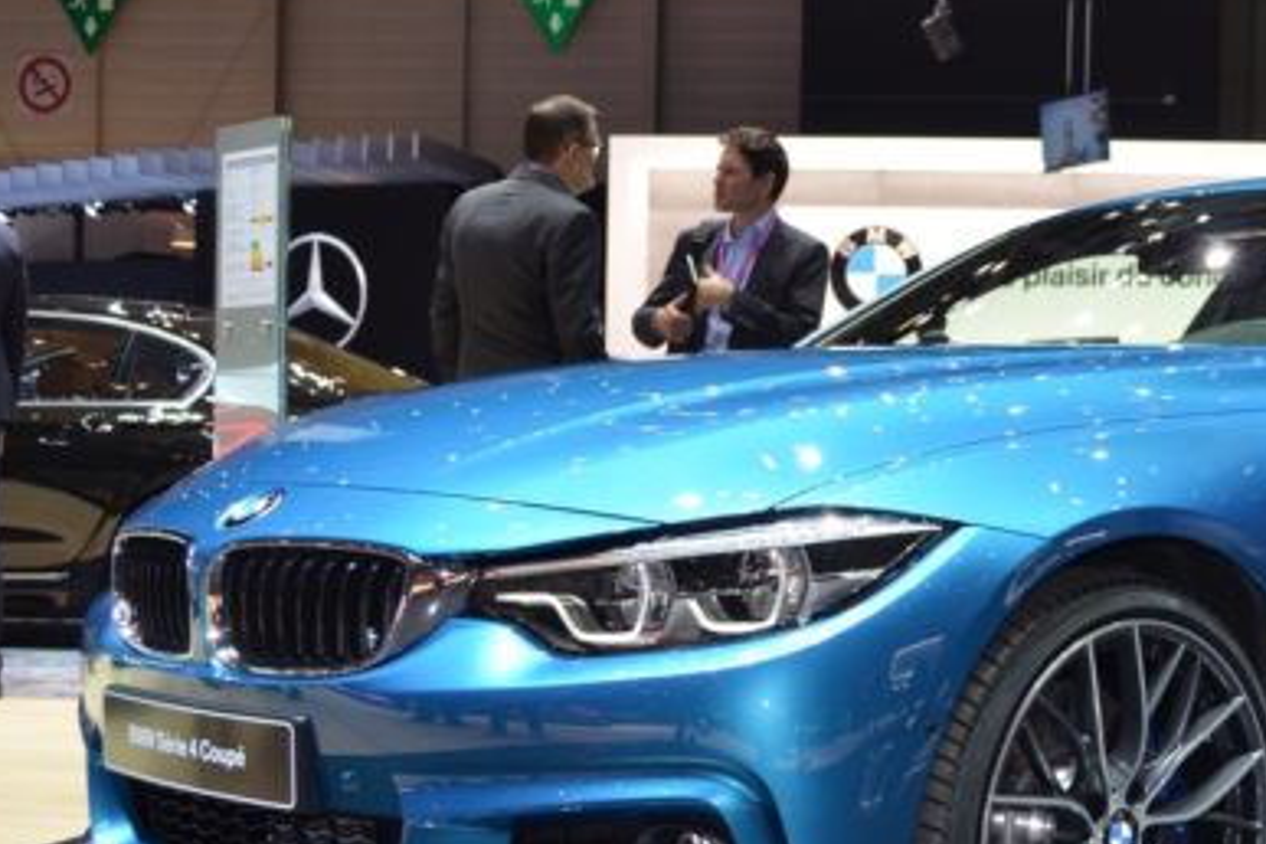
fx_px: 2250
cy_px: 625
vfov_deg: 21.1
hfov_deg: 30.5
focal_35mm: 64
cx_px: 1053
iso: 400
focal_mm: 22
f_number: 4
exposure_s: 1/125
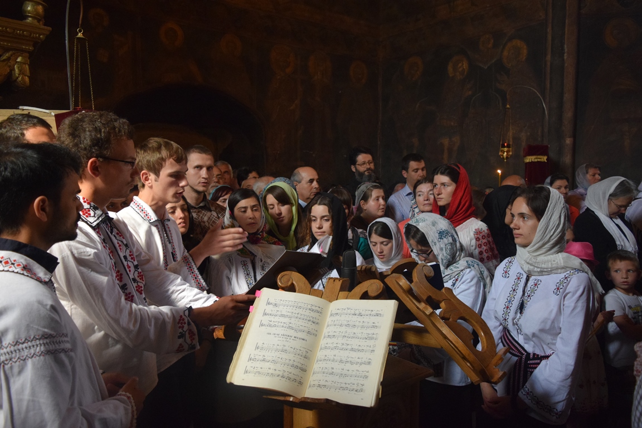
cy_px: 214
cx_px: 321
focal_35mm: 27
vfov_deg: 47.9
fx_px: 481
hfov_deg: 67.4
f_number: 3.5
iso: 2200
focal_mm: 18
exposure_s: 1/60
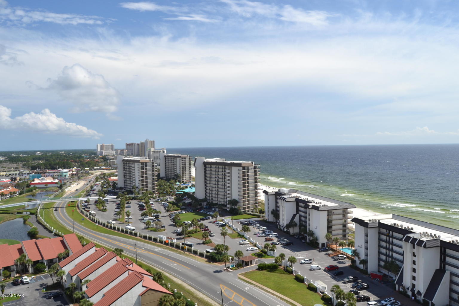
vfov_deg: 47.9
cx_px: 230
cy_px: 153
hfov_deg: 67.4
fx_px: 344
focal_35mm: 27
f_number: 8
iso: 100
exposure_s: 1/320
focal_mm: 18
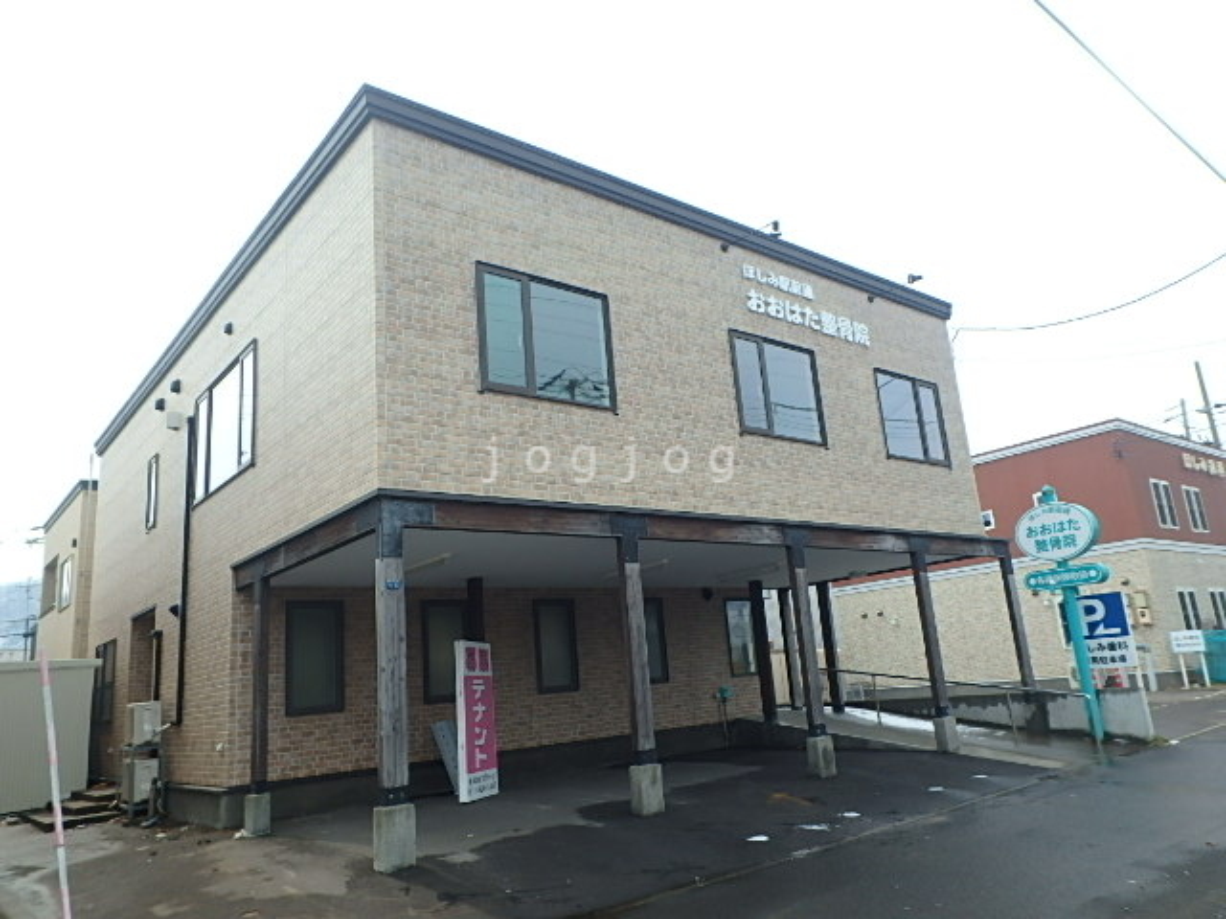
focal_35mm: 25
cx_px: 613
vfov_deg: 54.9
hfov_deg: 69.4
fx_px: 885
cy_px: 460
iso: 125
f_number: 4.1
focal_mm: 4.5
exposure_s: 1/500
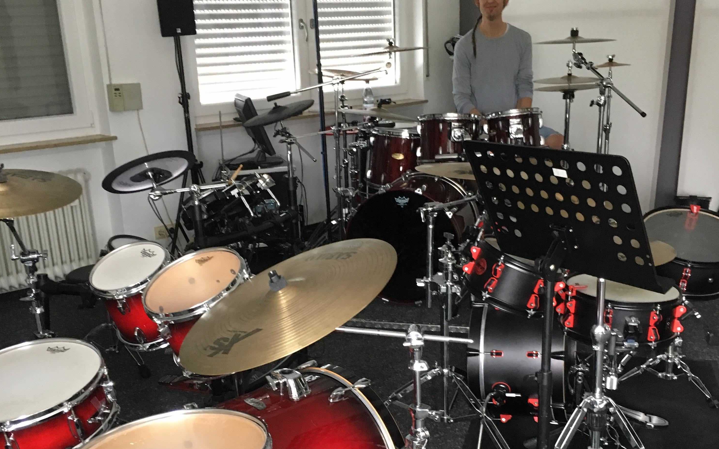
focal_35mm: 42
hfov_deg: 47.2
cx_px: 355
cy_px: 315
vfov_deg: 30.2
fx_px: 823
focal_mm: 4.15
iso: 200
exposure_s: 1/25
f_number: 2.2
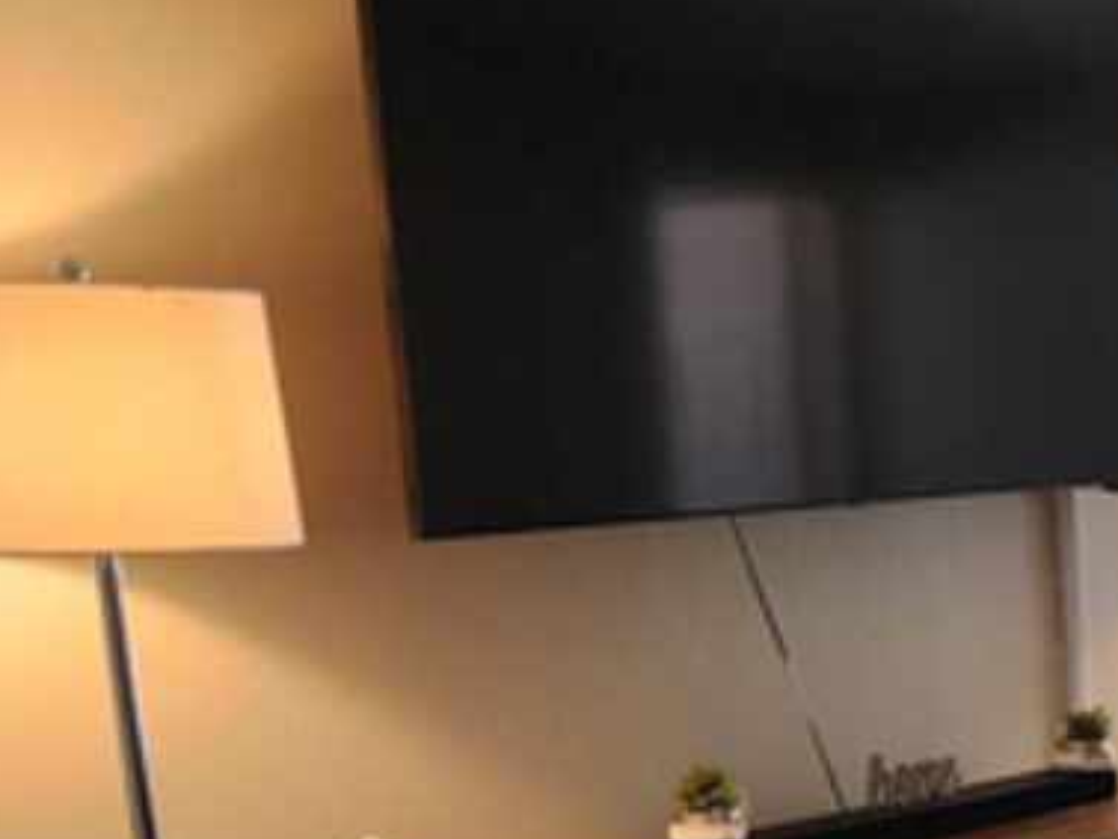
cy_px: 735
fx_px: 2520
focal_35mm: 78
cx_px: 1827
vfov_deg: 18.6
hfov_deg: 20.2
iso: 320
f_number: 1.8
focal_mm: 5.4
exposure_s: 1/120
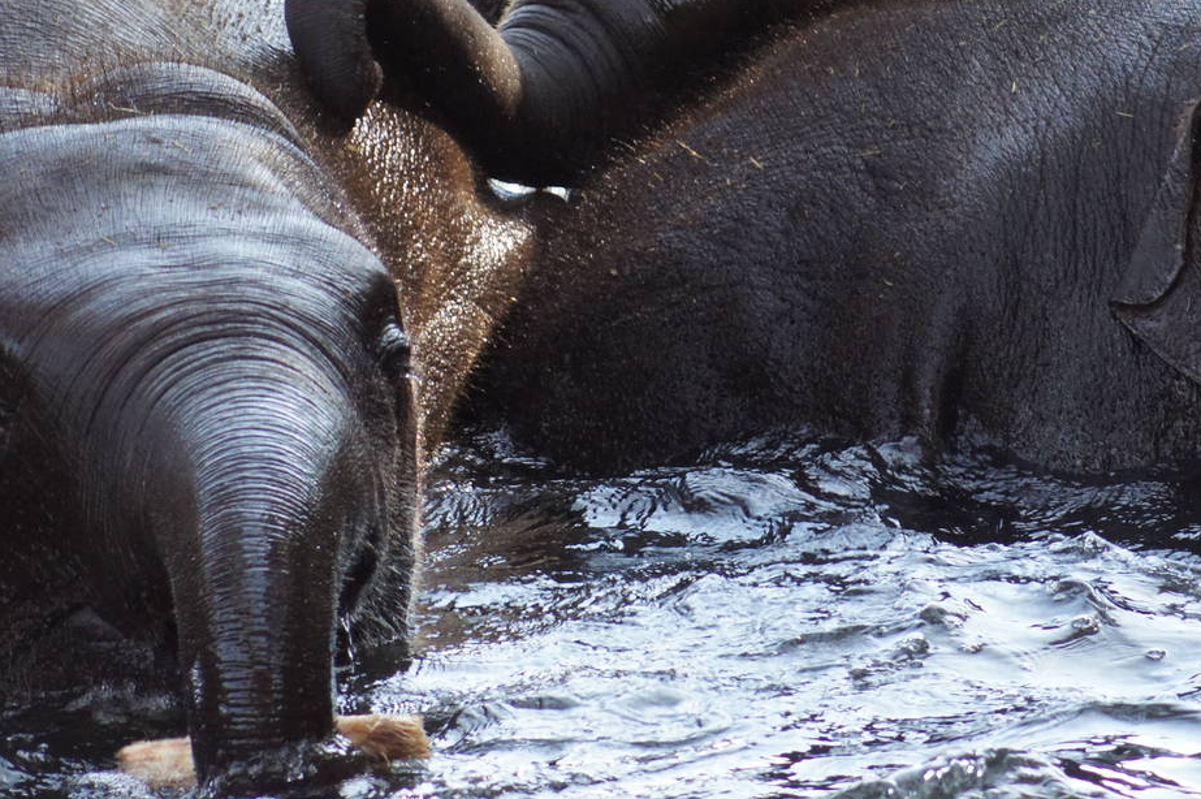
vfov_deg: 3.5
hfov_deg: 5.3
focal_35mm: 390
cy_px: 165
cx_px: 790
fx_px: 13001
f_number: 5.6
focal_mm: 150
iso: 1000
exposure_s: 1/250
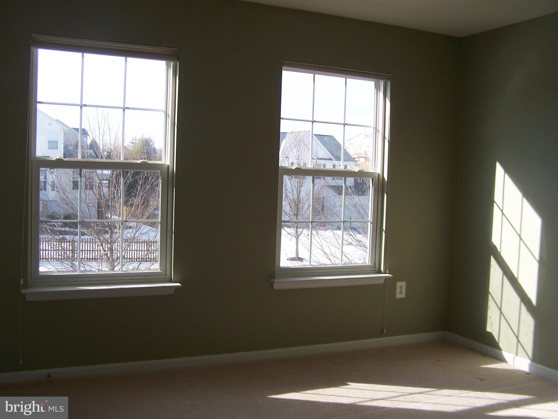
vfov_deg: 37.7
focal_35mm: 38
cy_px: 210
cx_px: 279
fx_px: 613
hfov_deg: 49.0
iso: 80
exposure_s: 1/400
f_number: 2.8
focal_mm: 6.3
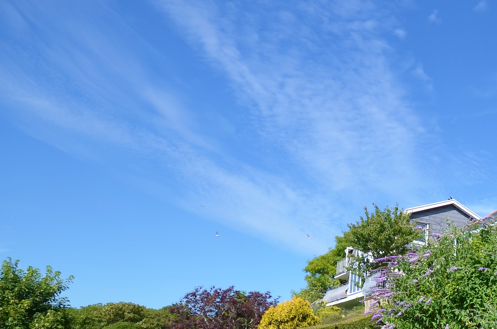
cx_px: 565
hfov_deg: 40.9
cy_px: 312
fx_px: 496
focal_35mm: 36
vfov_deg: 34.2
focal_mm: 10
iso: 110
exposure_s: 1/250
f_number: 8
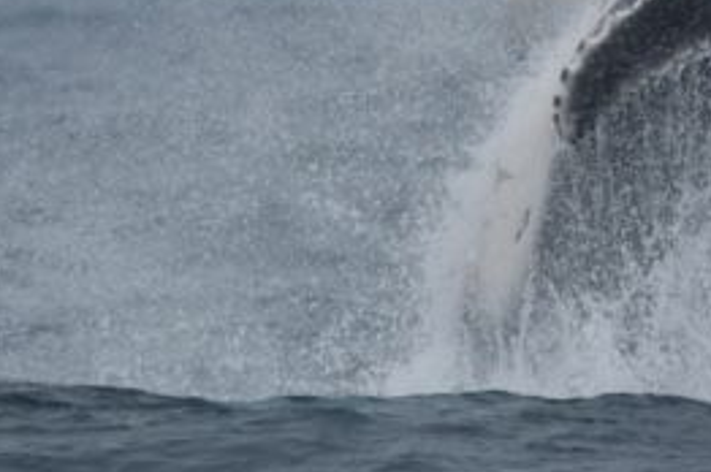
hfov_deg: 1.7
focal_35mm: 1192
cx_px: 855
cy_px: -53
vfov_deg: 1.2
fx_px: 23513
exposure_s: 1/8000
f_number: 6
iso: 720
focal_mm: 390
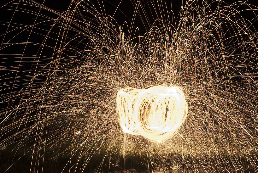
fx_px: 373
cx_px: 157
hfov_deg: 38.0
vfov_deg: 26.1
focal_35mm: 52
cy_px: 94
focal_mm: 18
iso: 100
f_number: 5.6
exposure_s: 30
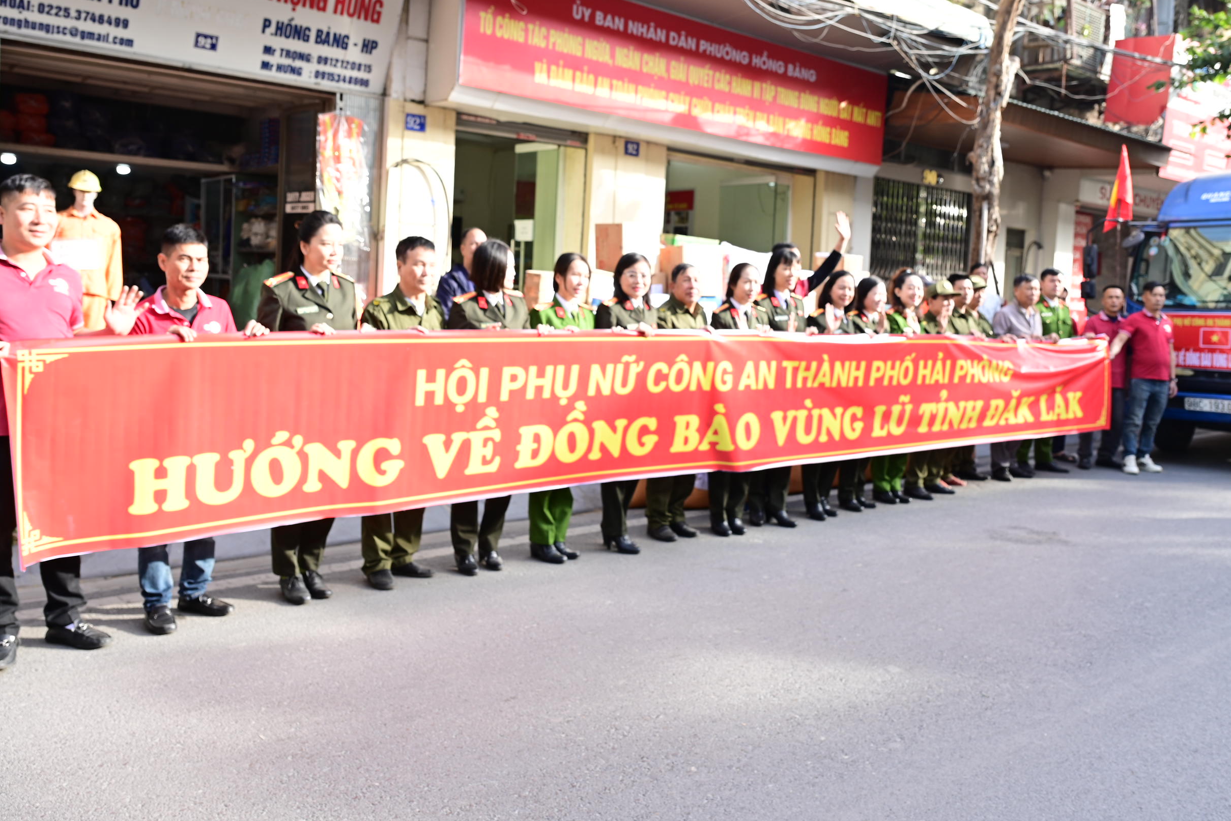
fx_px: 1026
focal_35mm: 30
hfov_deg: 61.9
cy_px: 327
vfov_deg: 43.4
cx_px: 655
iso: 200
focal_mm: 24
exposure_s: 1/160
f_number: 4
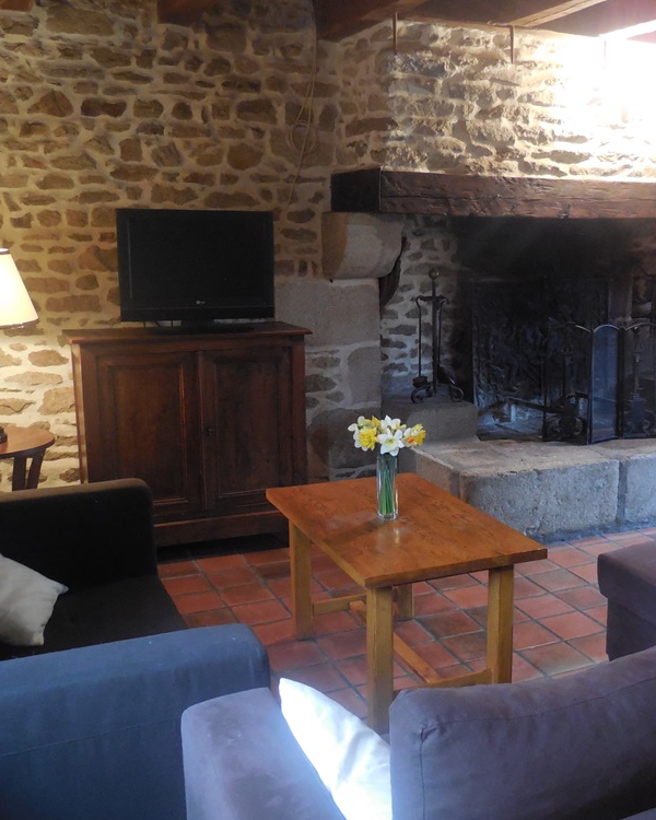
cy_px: 417
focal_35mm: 40
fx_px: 971
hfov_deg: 36.9
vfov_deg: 45.8
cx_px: 442
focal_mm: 5.3
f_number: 3.2
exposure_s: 1/15
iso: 640
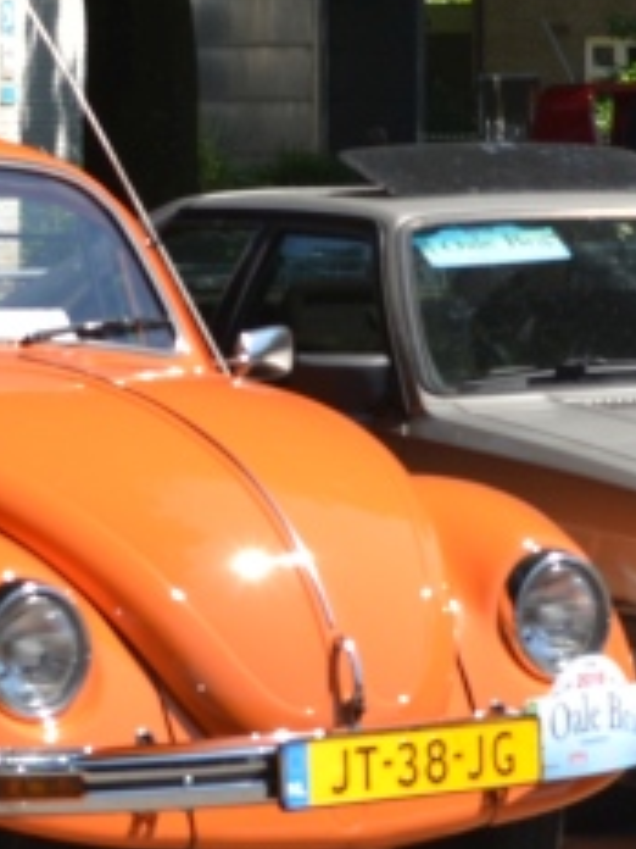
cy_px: 481
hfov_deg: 6.6
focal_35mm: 224
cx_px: 194
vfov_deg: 8.8
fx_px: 5487
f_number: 8
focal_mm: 36
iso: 100
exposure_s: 1/200
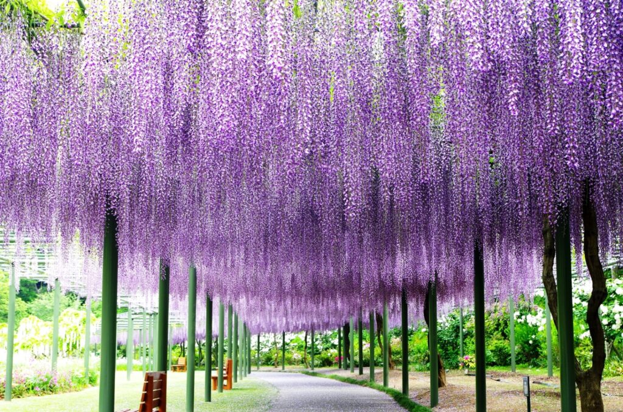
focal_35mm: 57
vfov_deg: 23.7
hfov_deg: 35.1
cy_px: 206
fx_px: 984
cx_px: 312
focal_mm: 37.5
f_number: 7.1
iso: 400
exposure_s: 1/60
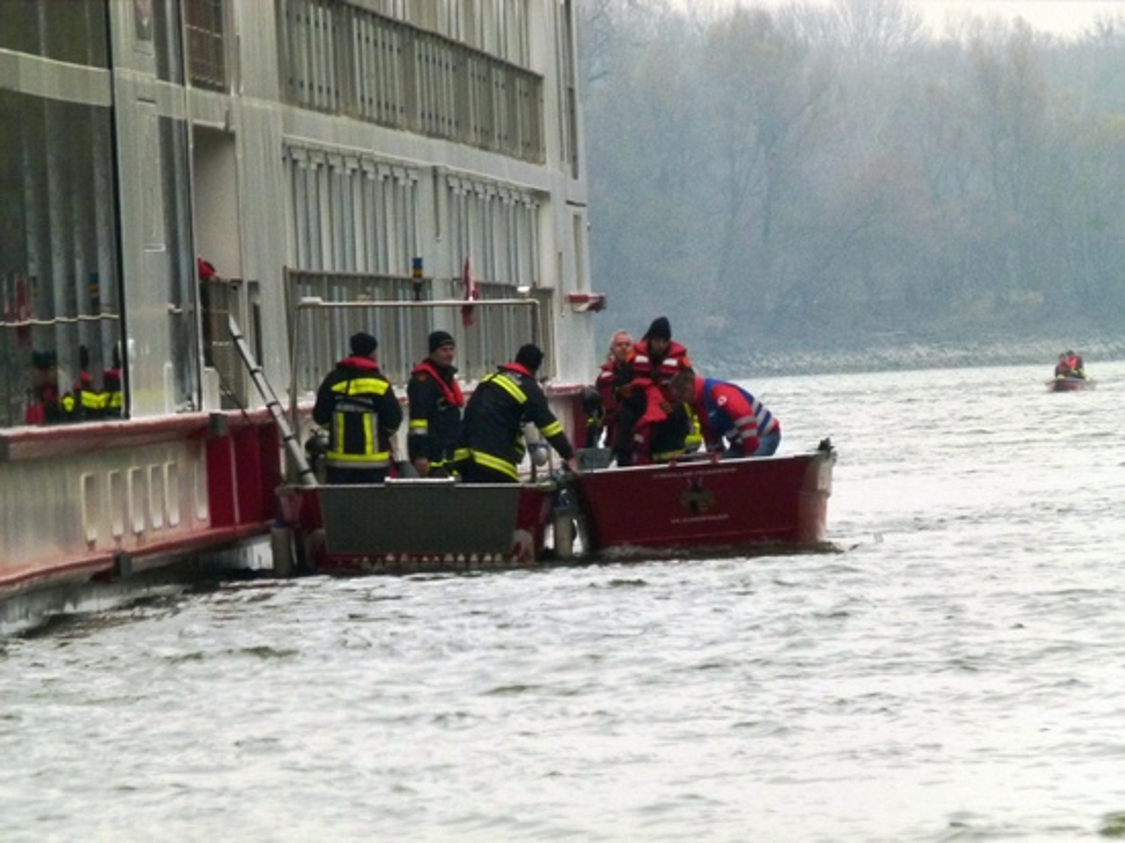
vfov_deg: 2.5
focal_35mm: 600
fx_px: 19491
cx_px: 562
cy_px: 422
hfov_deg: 3.3
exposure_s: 1/100
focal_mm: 108
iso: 400
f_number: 5.2
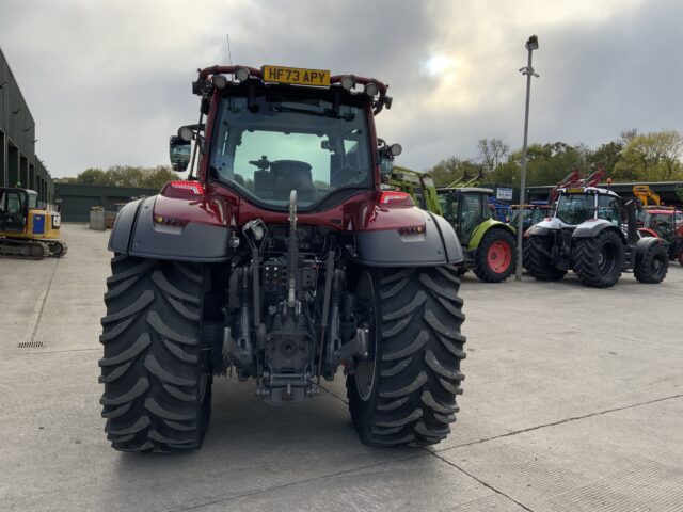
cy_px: 256
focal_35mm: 29
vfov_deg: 48.2
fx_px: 572
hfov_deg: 61.7
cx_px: 342
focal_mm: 3
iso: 16
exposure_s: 1/883
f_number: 1.8
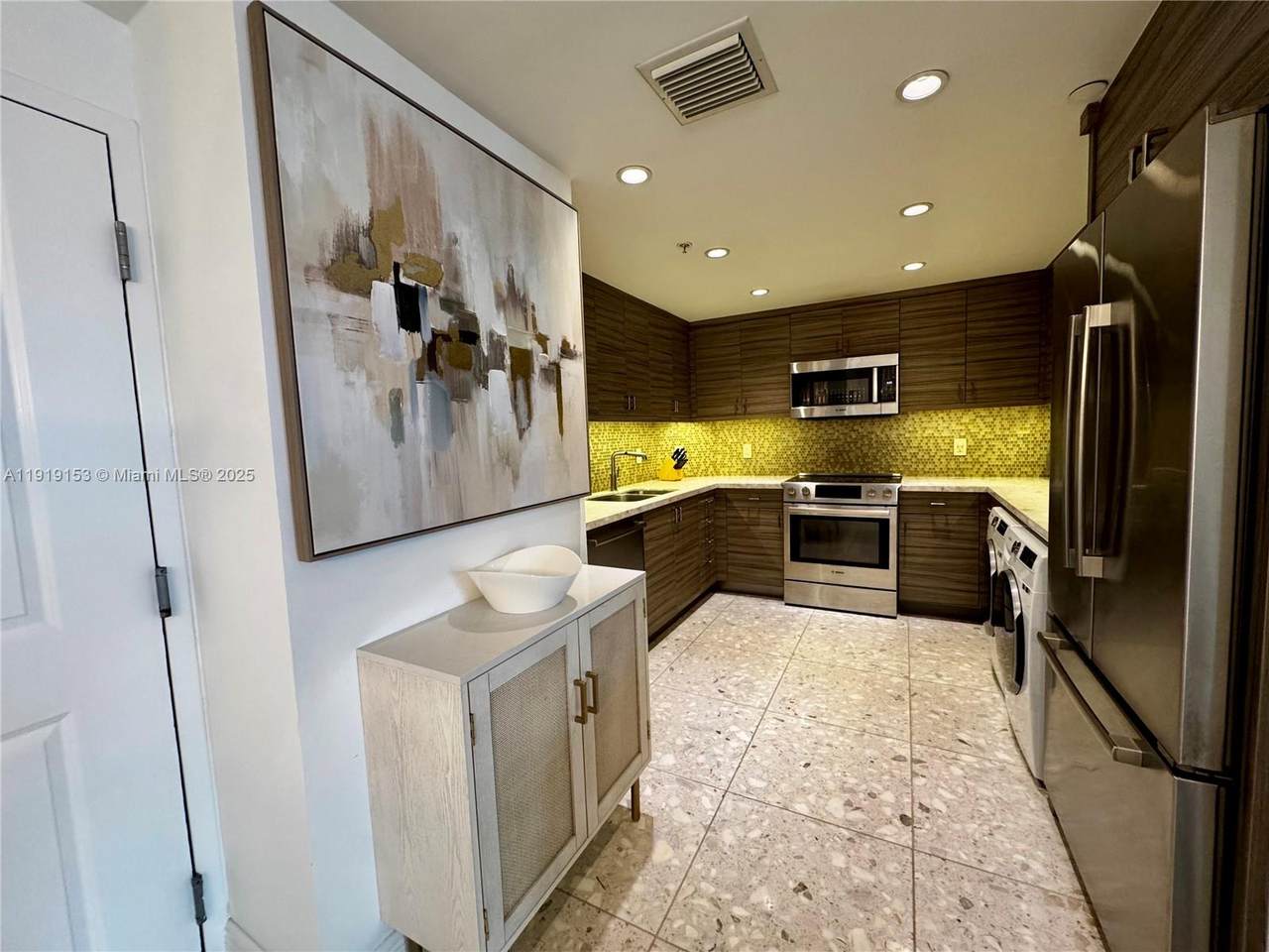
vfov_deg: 85.7
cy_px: 476
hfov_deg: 102.1
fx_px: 513
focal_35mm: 14
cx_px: 634
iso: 250
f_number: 2.2
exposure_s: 1/60
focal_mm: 2.22
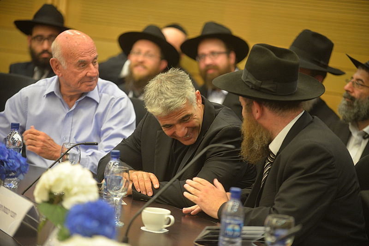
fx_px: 1333
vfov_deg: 10.6
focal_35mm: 130
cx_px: 184
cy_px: 123
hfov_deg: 15.8
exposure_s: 1/125
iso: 2000
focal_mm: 130
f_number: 2.8
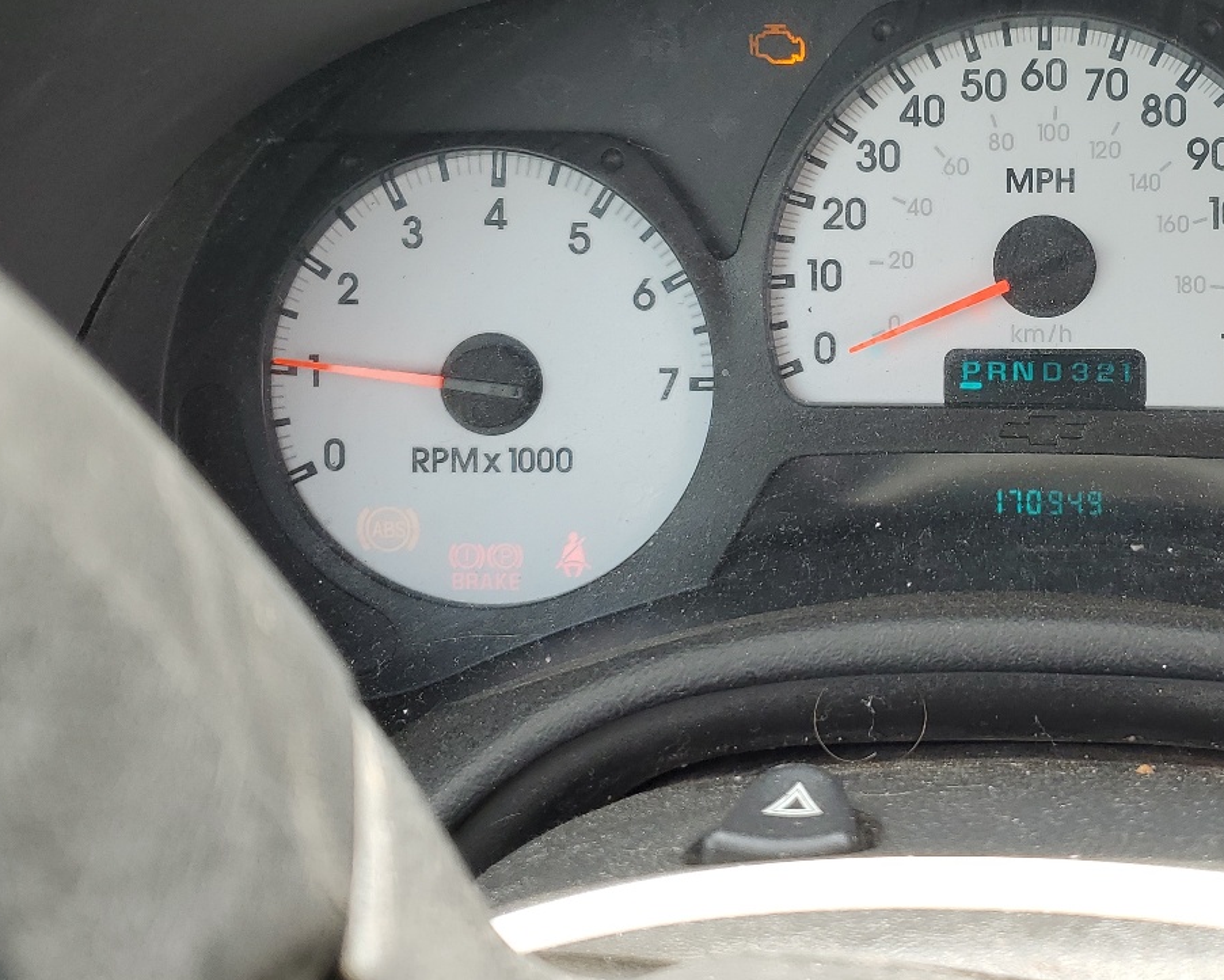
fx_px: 1631
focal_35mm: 45
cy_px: 307
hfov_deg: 39.3
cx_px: 1006
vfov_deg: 33.1
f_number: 1.5
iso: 50
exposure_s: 1/164
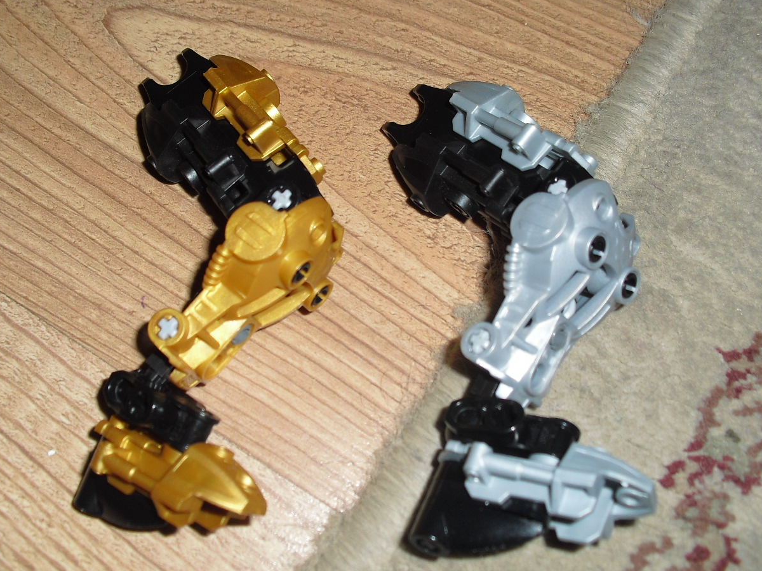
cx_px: 347
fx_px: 1057
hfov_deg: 39.6
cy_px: 241
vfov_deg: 30.2
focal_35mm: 48
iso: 100
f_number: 3.1
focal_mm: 6.3
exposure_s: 1/60
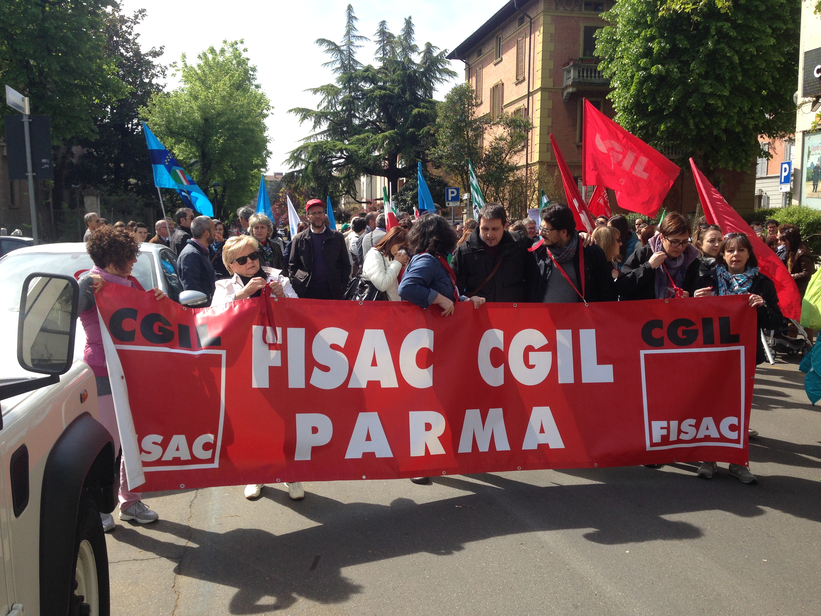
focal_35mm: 33
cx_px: 410
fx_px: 783
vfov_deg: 42.9
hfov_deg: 55.4
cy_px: 308
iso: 50
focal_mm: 4.12
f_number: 2.4
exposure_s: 1/775
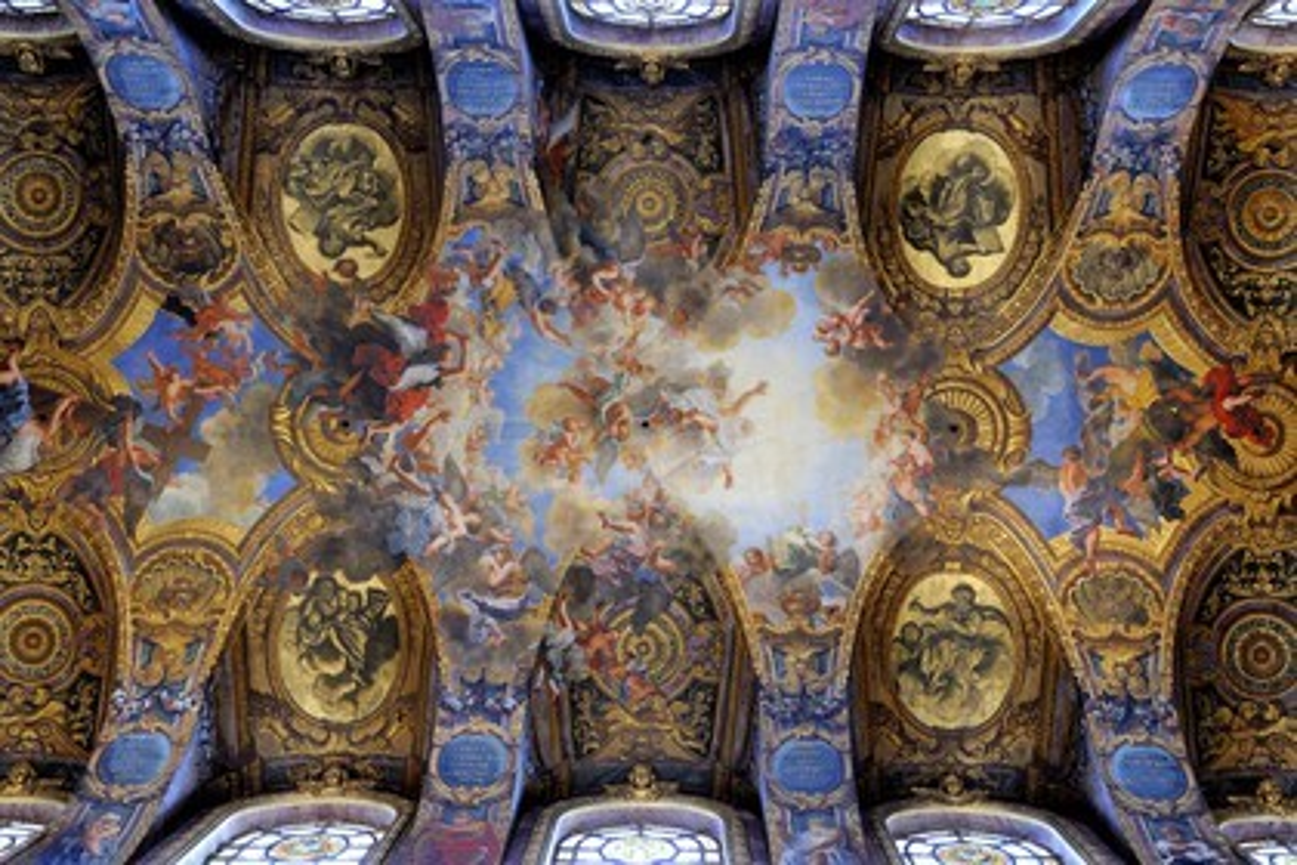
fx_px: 1585
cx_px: 648
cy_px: 432
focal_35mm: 44
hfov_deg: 44.5
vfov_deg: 30.5
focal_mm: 44
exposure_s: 5
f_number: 13
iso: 200
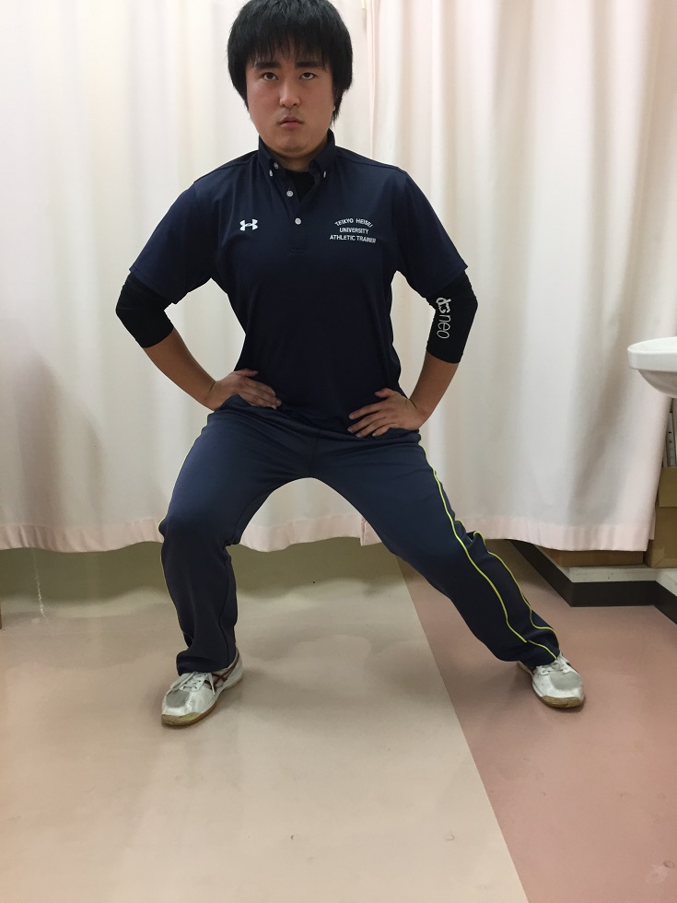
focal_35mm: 29
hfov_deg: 48.2
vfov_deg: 61.7
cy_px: 452
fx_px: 756
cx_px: 338
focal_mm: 4.15
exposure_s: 1/30
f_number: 2.2
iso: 50
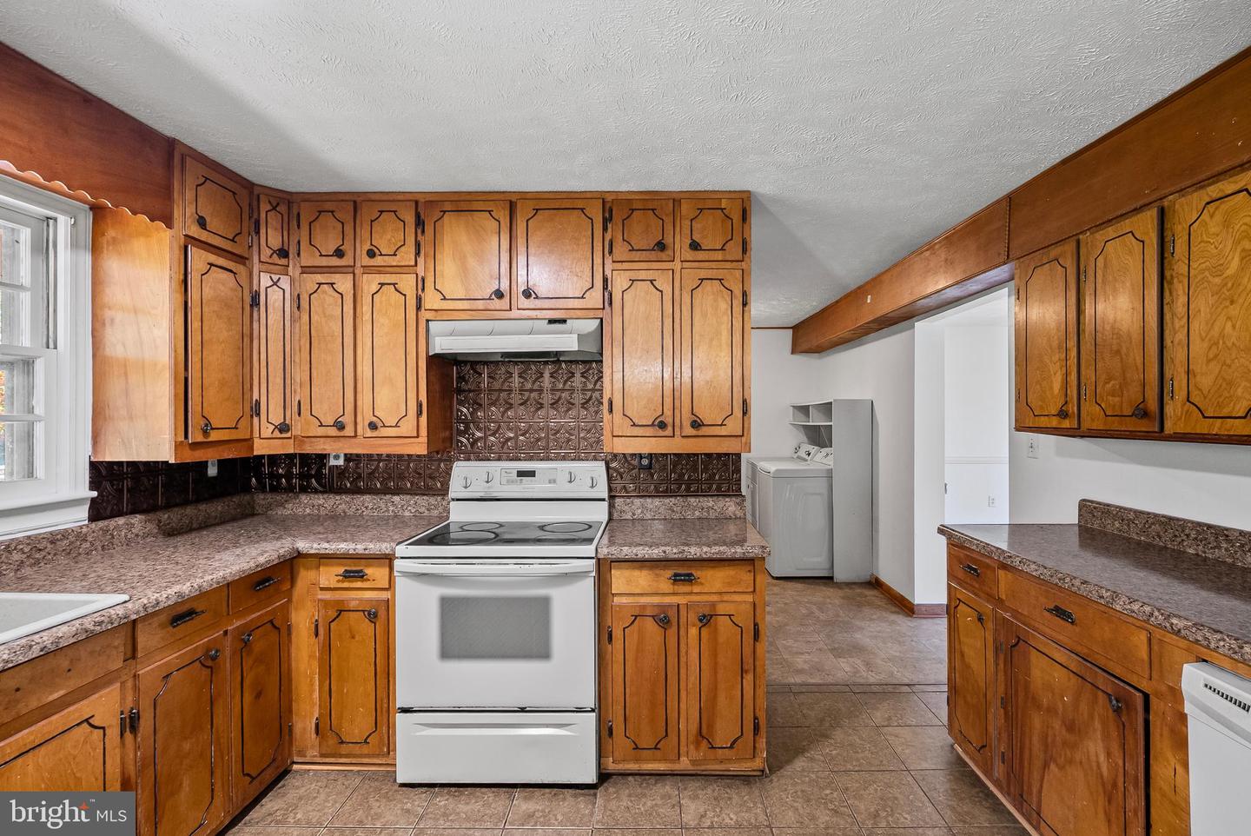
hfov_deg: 96.7
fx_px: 556
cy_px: 418
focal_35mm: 16
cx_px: 626
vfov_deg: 73.8
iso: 1250
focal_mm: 16
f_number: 8
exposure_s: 1/4
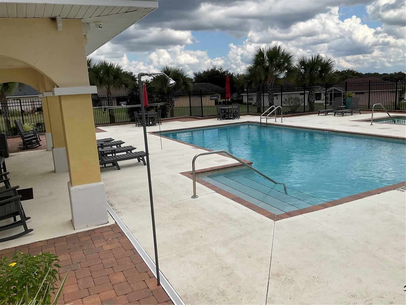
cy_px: 152
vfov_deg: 48.2
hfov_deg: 61.7
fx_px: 340
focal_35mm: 29
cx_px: 203
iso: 16
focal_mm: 3
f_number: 1.8
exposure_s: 1/2538
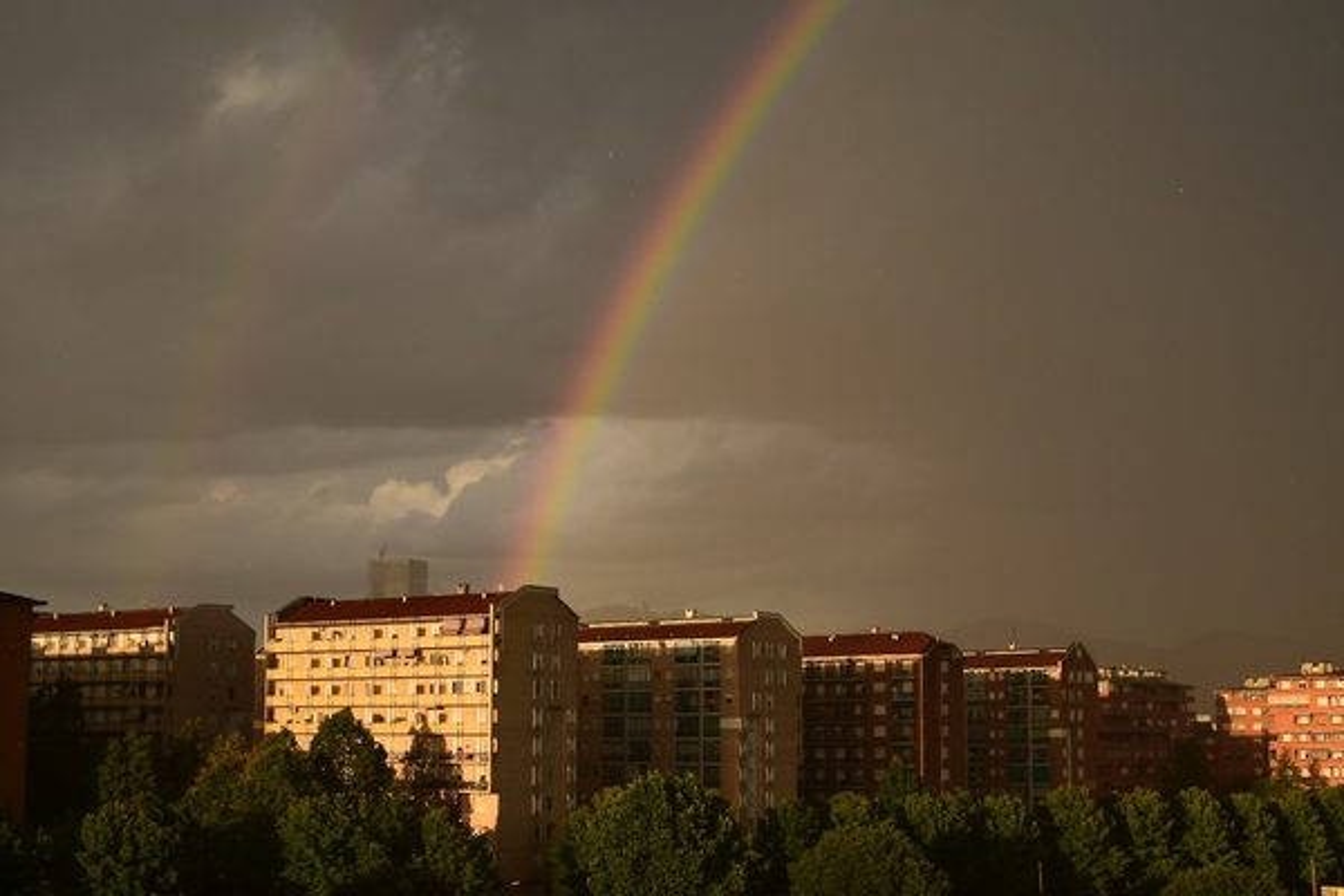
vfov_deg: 25.8
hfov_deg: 37.9
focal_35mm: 52
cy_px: 448
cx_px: 672
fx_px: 1960
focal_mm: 35
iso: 200
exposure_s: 1/320
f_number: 7.1
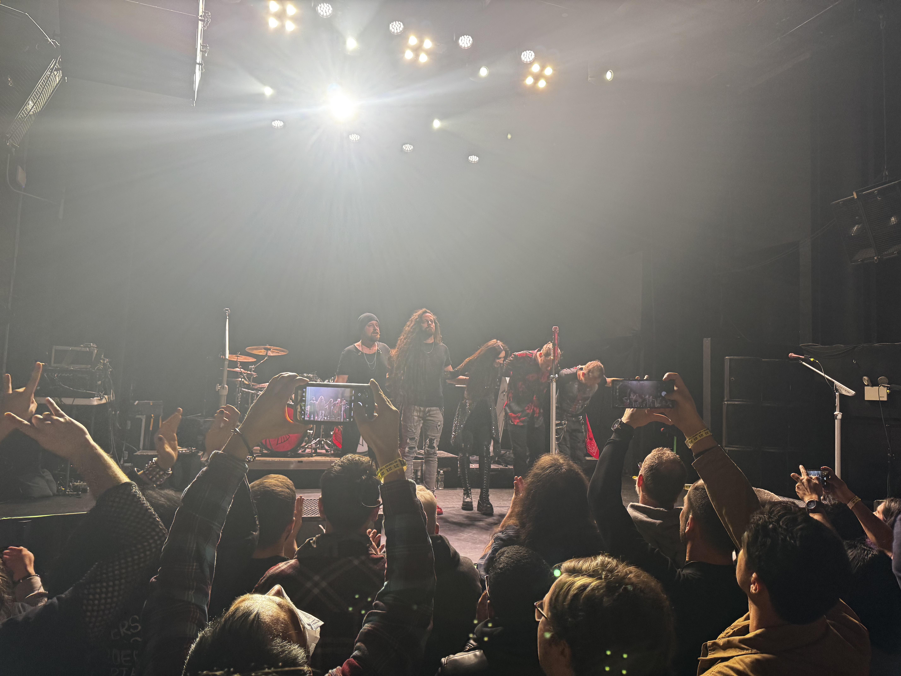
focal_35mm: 24
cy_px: 338
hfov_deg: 71.6
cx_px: 450
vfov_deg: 56.8
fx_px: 625
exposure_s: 1/120
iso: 160
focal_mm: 6.76
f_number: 1.78
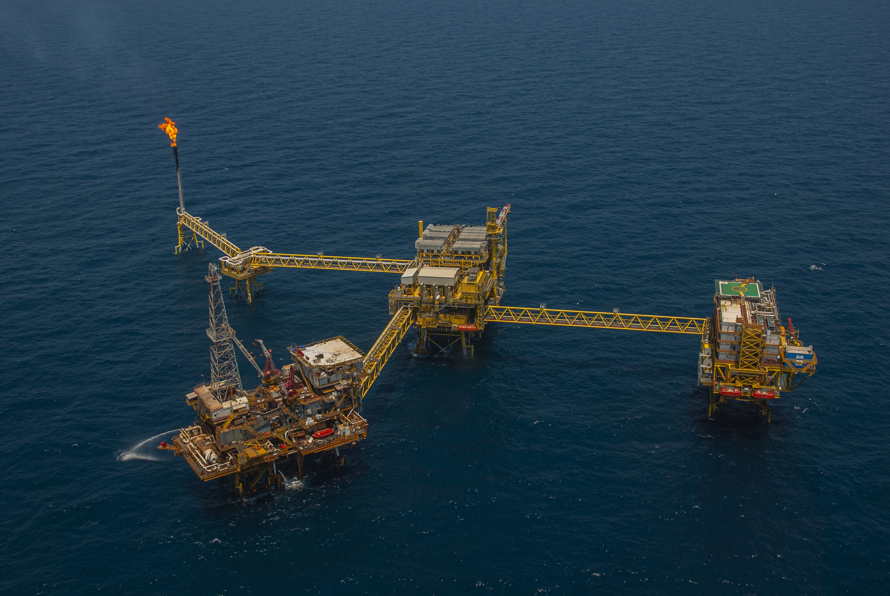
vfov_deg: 34.3
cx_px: 445
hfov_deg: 49.5
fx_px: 965
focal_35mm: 39
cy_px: 298
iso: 100
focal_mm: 26
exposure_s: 1/400
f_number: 9
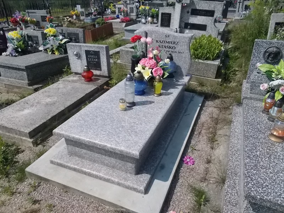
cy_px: 106
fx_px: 213
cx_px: 142
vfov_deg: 53.1
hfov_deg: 67.3
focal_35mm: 26
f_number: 8
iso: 400
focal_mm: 4.6
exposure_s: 1/1250
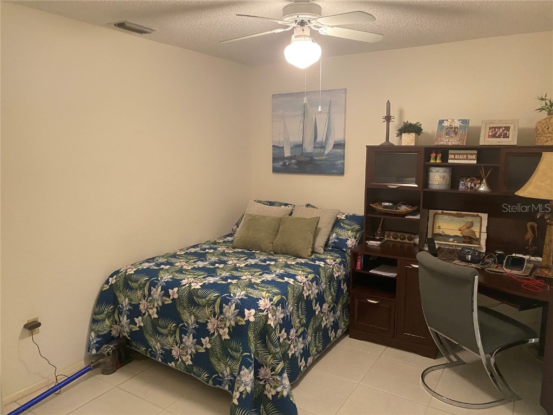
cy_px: 208
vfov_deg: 53.1
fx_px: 415
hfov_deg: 67.3
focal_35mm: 26
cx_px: 276
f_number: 1.8
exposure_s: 1/60
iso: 400
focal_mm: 4.25
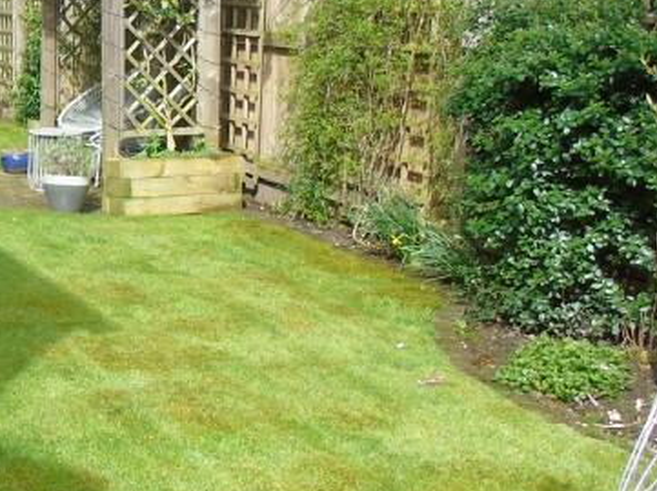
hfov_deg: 25.2
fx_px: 1346
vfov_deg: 20.7
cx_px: -89
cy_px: 249
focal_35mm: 71
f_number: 3.4
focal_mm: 4.4
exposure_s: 1/500
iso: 80
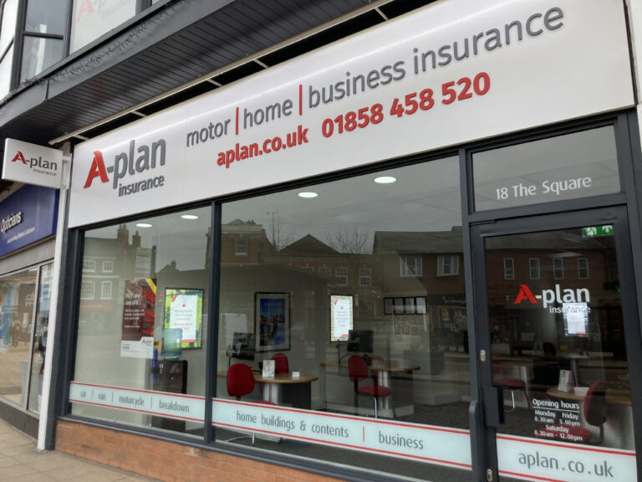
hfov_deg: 63.4
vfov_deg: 49.7
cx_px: 321
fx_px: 519
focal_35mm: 28
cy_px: 241
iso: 20
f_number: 1.8
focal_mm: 3.99
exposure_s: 1/345
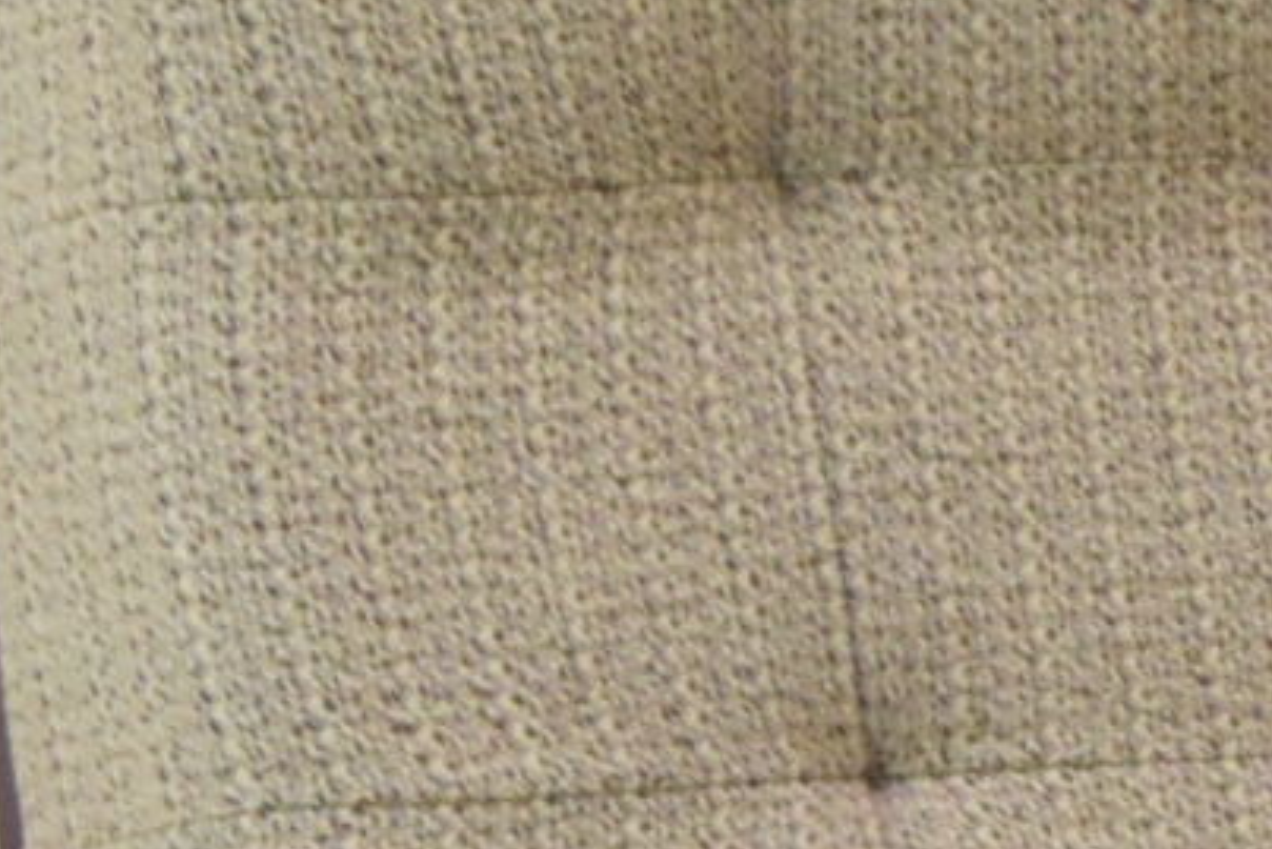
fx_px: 11027
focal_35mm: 312
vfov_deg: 4.4
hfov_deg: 6.0
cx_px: 4229
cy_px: 1029
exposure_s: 1/250
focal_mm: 28
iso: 1600
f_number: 8
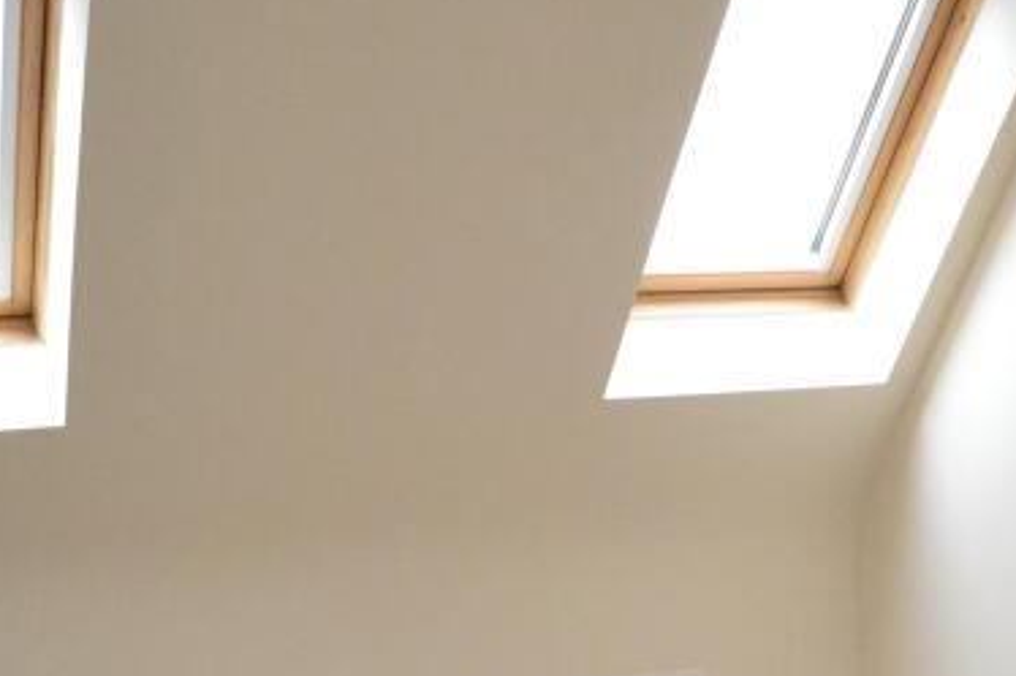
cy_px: 734
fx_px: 2087
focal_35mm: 74
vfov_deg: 17.8
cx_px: 807
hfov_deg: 26.9
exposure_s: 1/200
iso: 3200
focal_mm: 18
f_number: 8
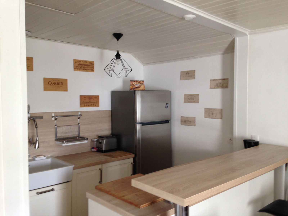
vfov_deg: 42.9
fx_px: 275
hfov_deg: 55.4
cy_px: 108
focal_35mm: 33
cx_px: 144
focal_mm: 4.12
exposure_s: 1/20
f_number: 2.4
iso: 64
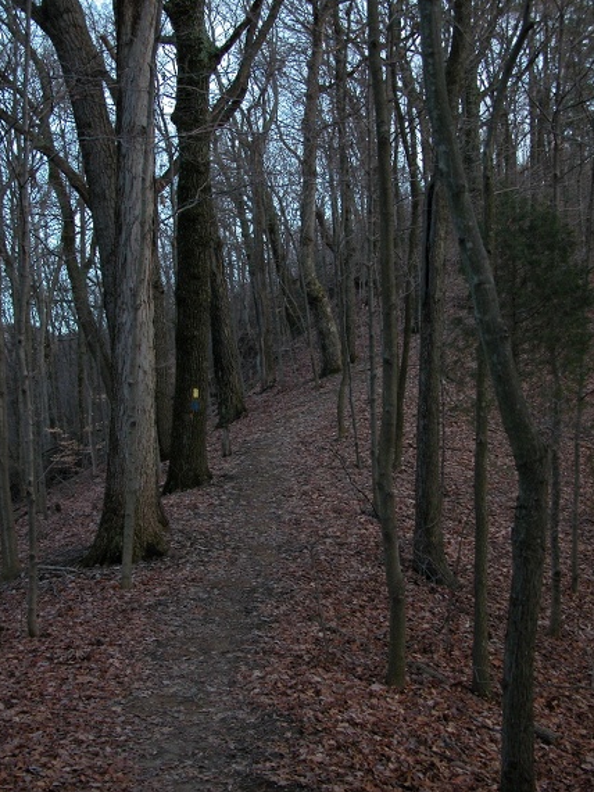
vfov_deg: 37.5
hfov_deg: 28.6
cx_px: 295
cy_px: 388
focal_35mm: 51
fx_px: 1167
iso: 100
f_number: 3
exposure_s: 1/60
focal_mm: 12.7
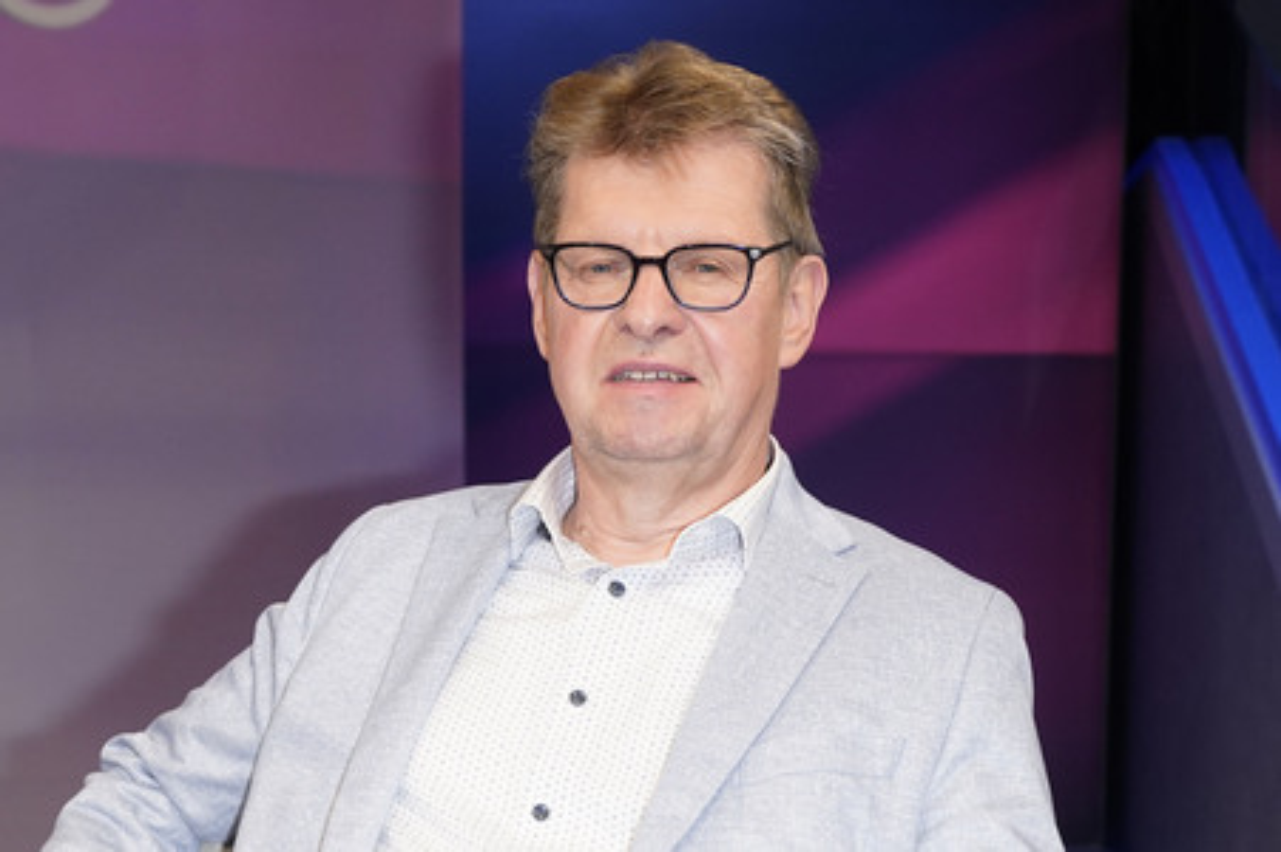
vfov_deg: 33.4
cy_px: 426
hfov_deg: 48.5
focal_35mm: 40
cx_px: 640
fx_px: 1422
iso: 2000
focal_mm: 40
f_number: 5.6
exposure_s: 1/160
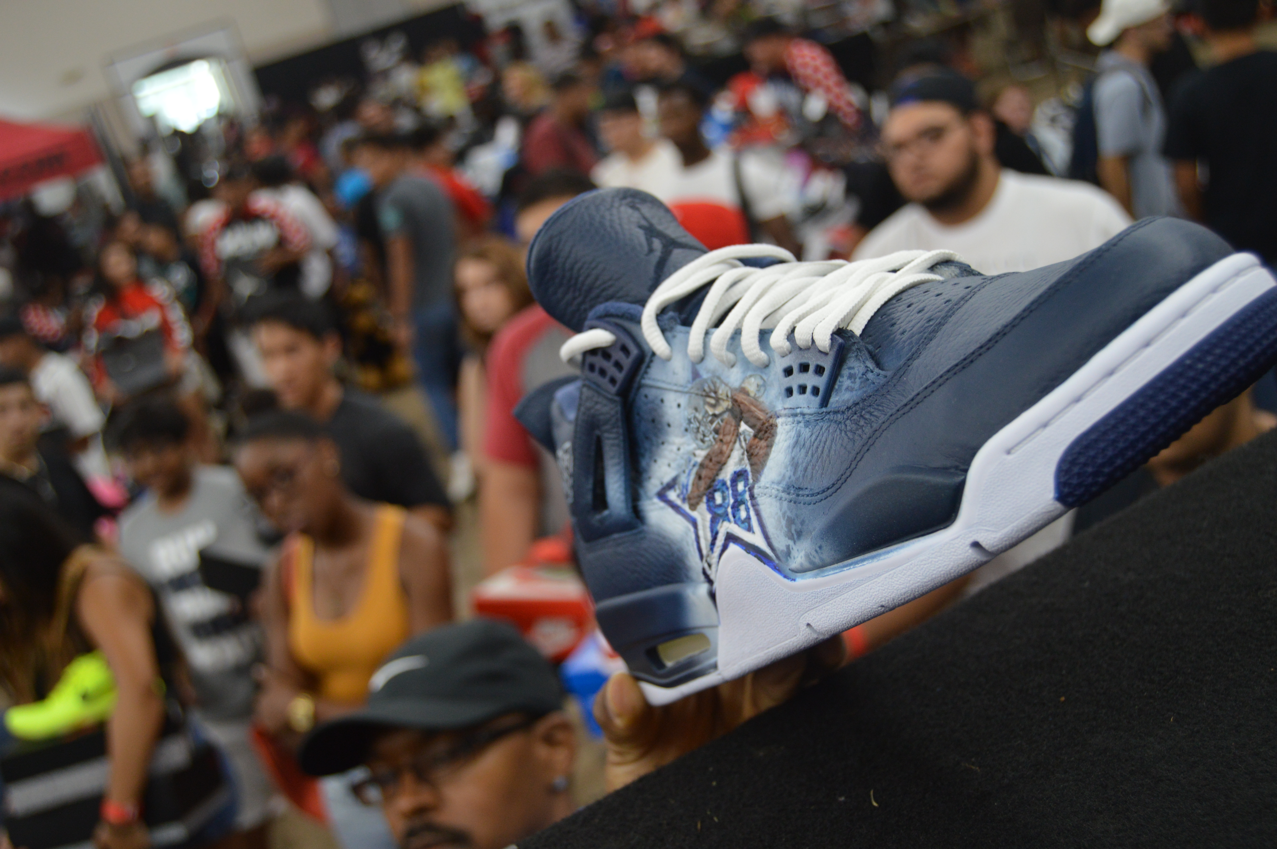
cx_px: 638
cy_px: 424
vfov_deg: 34.1
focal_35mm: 39
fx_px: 1382
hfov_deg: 49.6
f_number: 4
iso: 720
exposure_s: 1/60
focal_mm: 26
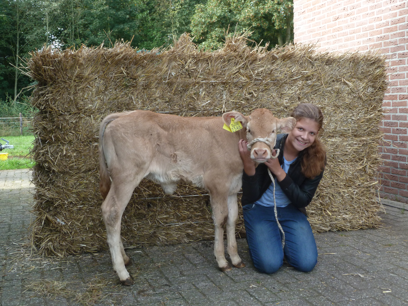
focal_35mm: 44
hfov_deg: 42.9
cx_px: 204
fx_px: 519
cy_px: 153
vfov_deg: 32.9
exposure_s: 1/160
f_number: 3.7
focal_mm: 7.3
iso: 160
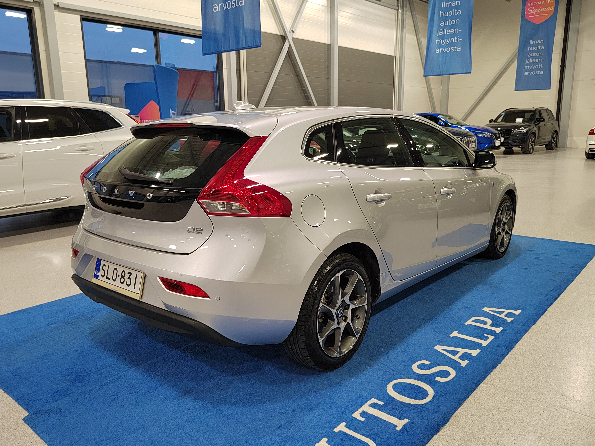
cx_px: 298
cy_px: 223
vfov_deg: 51.4
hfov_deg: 65.3
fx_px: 464
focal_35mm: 27
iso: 806
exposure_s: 1/100
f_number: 1.9
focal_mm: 5.52
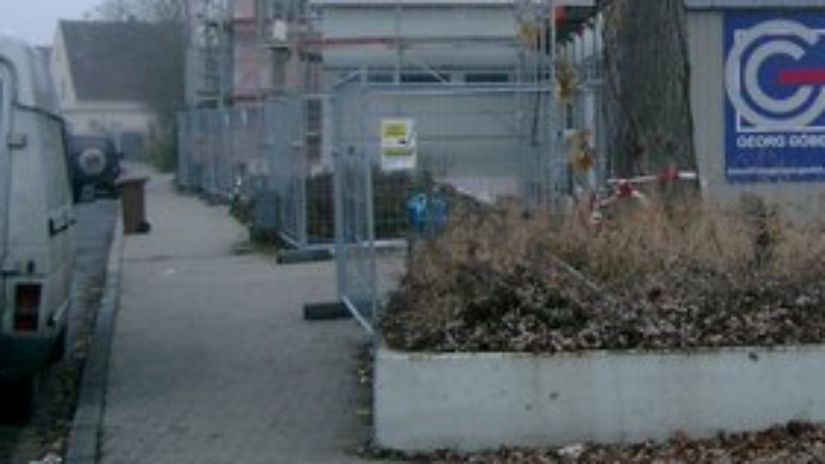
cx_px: 816
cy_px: 41
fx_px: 1881
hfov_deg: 23.7
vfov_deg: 13.9
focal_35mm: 86
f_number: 2.6
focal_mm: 7.6
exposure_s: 1/250
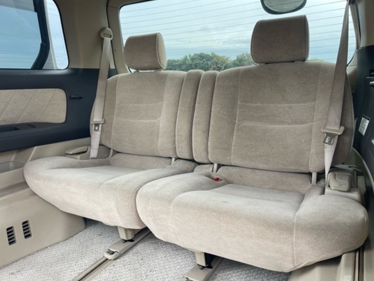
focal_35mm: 26
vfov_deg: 53.1
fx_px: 281
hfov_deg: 67.3
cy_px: 139
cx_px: 188
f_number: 1.6
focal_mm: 5.1
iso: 40
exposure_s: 1/121
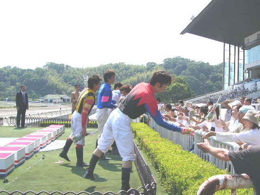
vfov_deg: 39.7
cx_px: 130
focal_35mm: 36
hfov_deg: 51.4
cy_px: 98
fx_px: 270
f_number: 6.5
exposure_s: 1/1000
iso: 50
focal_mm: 6
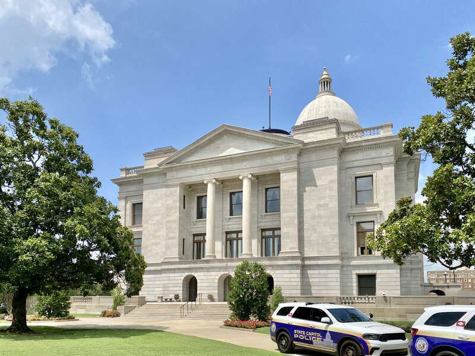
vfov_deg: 53.1
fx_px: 357
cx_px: 238
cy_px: 178
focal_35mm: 26
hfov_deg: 67.3
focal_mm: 4.25
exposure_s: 1/3731
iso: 32
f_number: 1.8
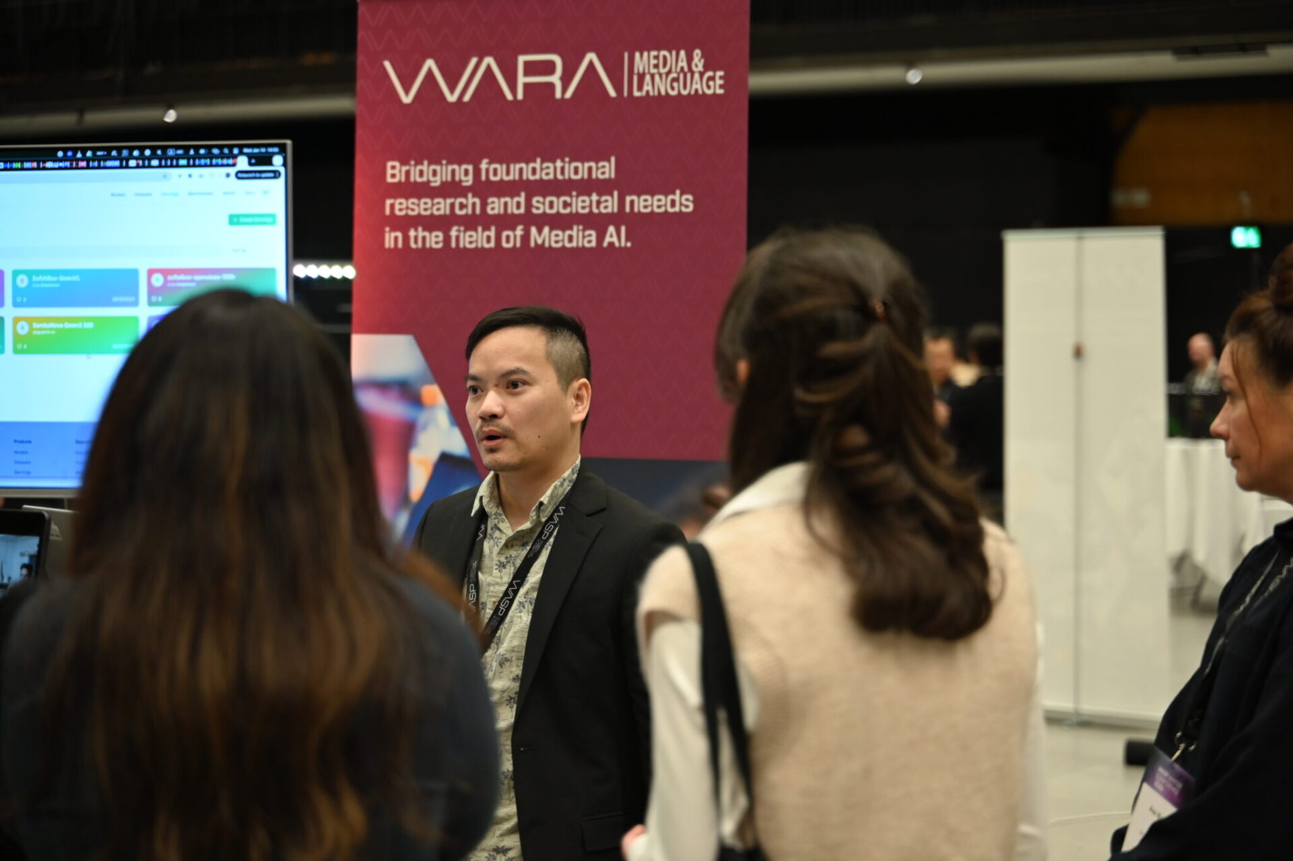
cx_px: 646
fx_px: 2692
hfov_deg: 27.0
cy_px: 430
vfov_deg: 18.2
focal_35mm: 75
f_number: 2.8
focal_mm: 75
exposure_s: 1/125
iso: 1400
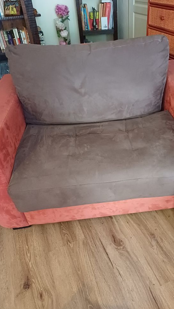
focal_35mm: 28
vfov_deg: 67.9
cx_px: 105
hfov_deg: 41.3
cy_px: 155
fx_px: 230
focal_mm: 4.65
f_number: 1.8
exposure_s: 1/20
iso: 1600
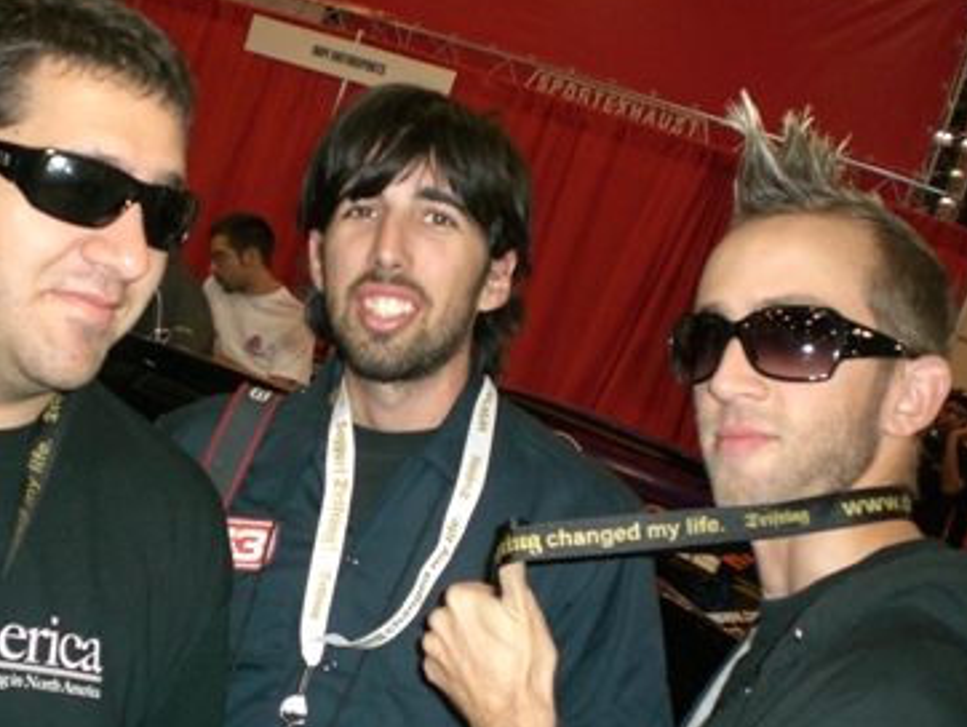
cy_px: 414
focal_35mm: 47
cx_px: 382
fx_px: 1314
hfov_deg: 40.2
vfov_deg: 30.9
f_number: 3.1
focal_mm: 6.3
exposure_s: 1/60
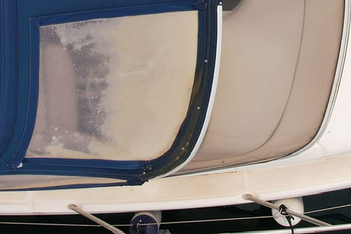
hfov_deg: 19.6
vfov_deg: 12.6
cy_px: -105
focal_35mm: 104
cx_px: 224
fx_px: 1014
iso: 100
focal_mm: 8.38
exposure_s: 1/60
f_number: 2.8
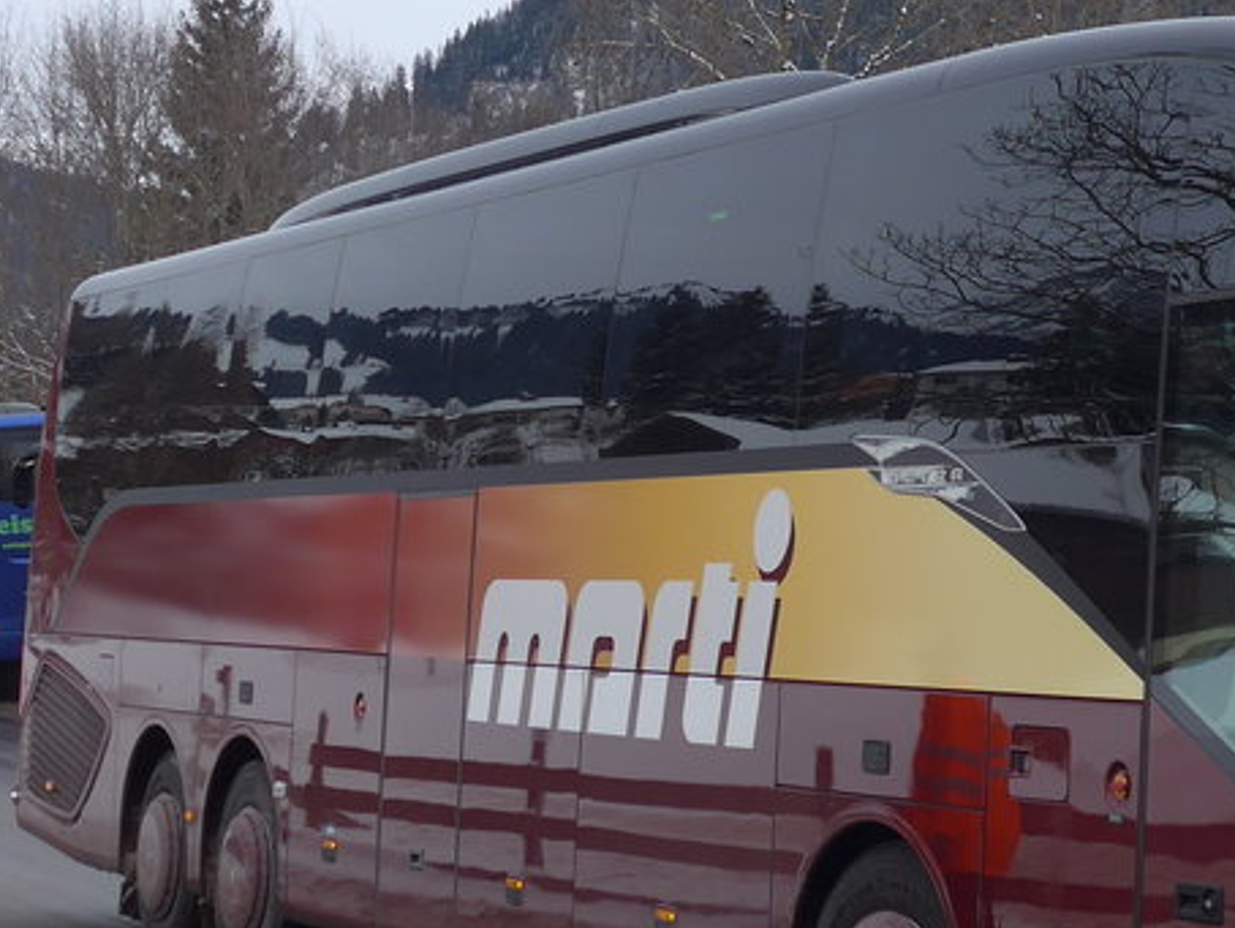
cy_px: 354
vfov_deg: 14.4
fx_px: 3677
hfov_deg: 19.0
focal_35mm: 103
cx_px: 832
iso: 80
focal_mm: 8
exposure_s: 1/320
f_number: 2.8
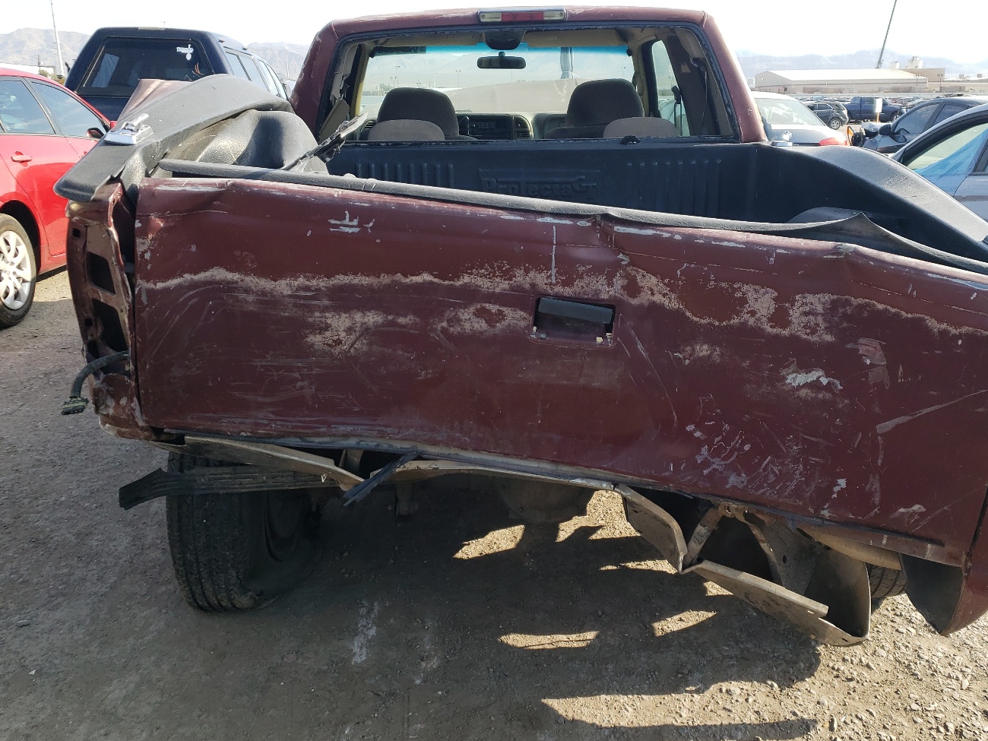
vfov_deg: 44.1
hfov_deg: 56.7
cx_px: 555
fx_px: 913
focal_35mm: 32
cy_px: 342
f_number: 1.5
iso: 50
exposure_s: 1/833
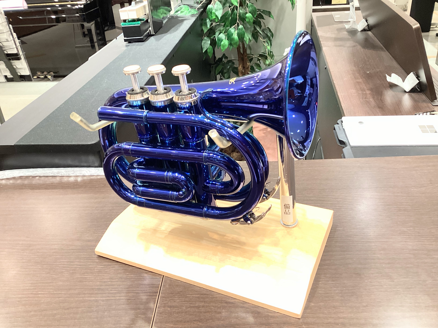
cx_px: 219
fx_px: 392
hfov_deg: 58.4
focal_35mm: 31
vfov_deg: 45.4
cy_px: 164
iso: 100
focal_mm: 3.3
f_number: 2.4
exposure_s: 1/50
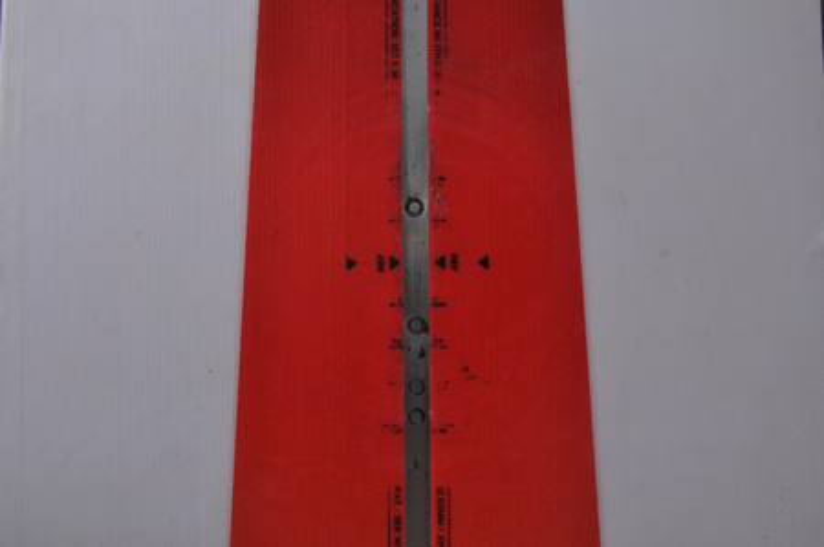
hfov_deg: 38.9
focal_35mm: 51
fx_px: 1166
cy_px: 274
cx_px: 412
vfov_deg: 26.4
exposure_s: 1/125
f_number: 11
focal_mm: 34
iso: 3200
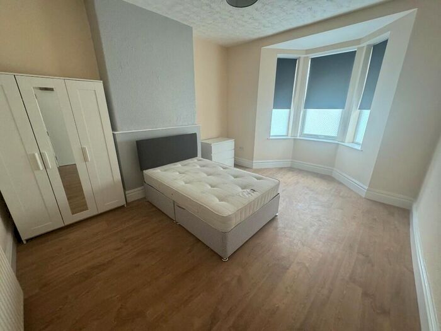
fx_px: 178
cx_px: 220
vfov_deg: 85.7
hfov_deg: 102.1
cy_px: 166
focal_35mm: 14
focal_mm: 2.22
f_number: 2.2
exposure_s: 1/81
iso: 320
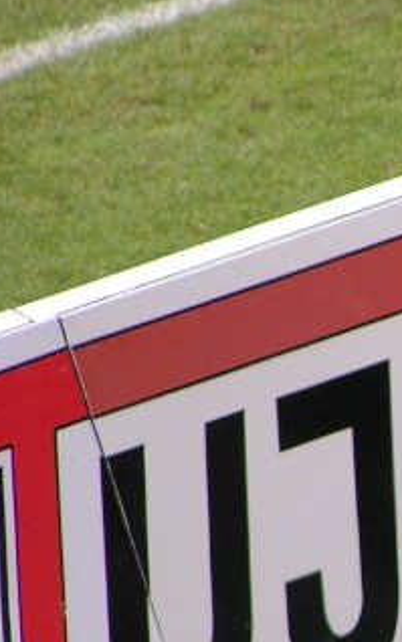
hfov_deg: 1.5
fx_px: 15237
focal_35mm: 870
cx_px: 669
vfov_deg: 2.4
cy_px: 444
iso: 125
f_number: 3.5
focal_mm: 49.8
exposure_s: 1/400
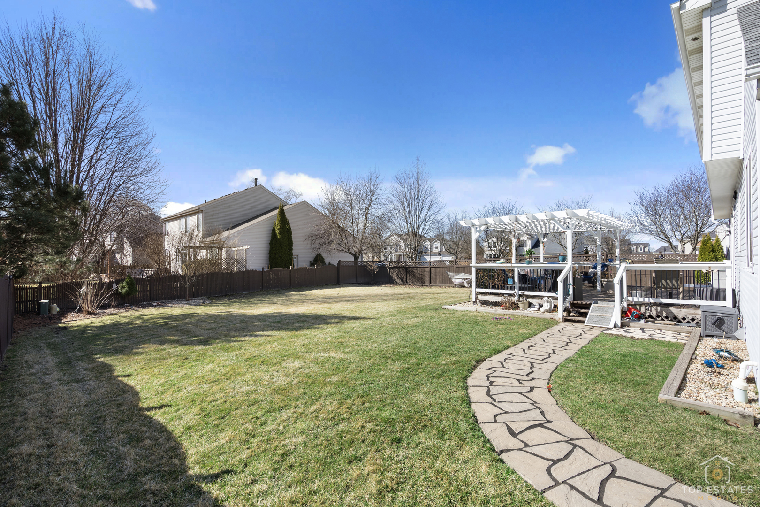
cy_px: 254
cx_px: 380
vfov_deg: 73.7
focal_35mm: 16
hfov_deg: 96.7
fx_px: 338
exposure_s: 1/100
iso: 200
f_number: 10
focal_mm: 16
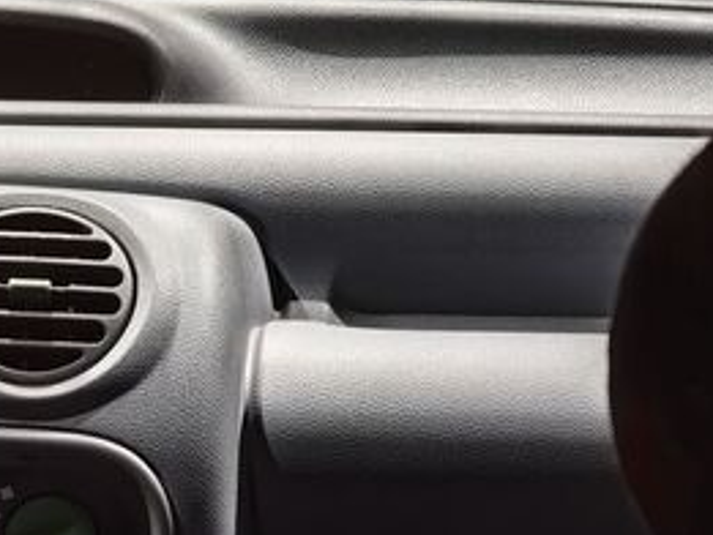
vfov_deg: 6.5
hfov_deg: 8.5
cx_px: -270
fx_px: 4719
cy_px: 485
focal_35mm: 229
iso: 1000
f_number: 1.8
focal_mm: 11.5
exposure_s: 1/18.3
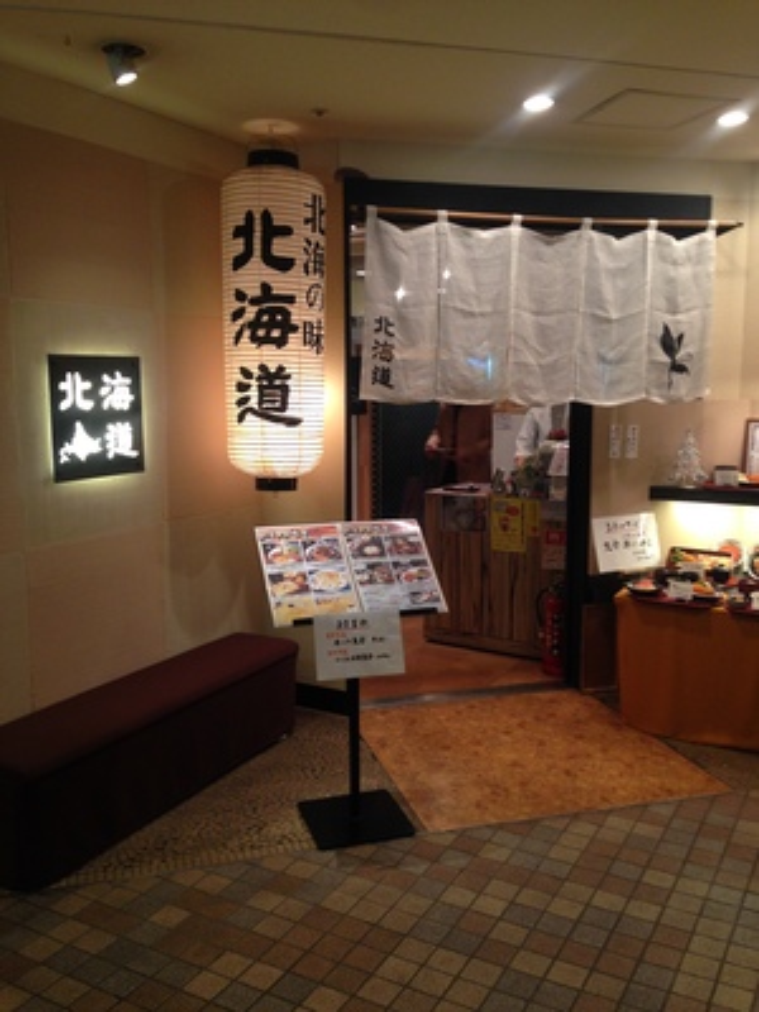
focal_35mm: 33
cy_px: 506
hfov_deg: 42.9
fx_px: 965
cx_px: 380
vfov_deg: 55.4
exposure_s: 1/20
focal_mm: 4.12
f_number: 2.4
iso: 80
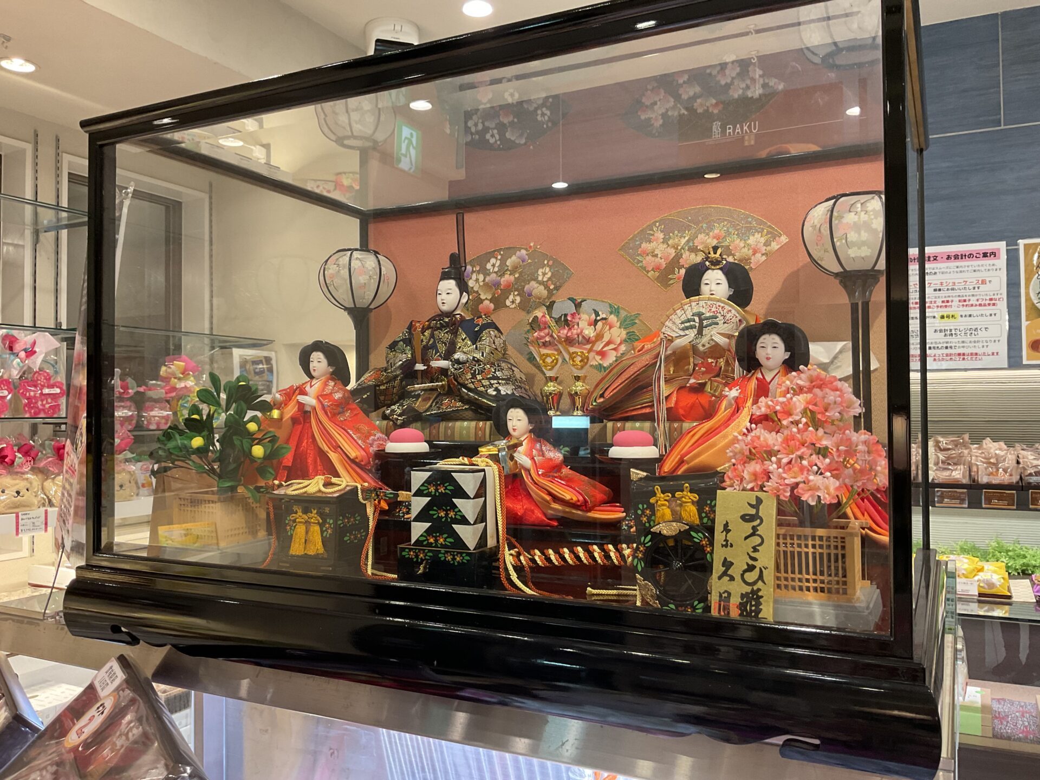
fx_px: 871
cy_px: 390
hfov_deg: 61.7
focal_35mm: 29
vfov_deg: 48.2
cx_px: 520
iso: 100
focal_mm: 3
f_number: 1.8
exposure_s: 1/60
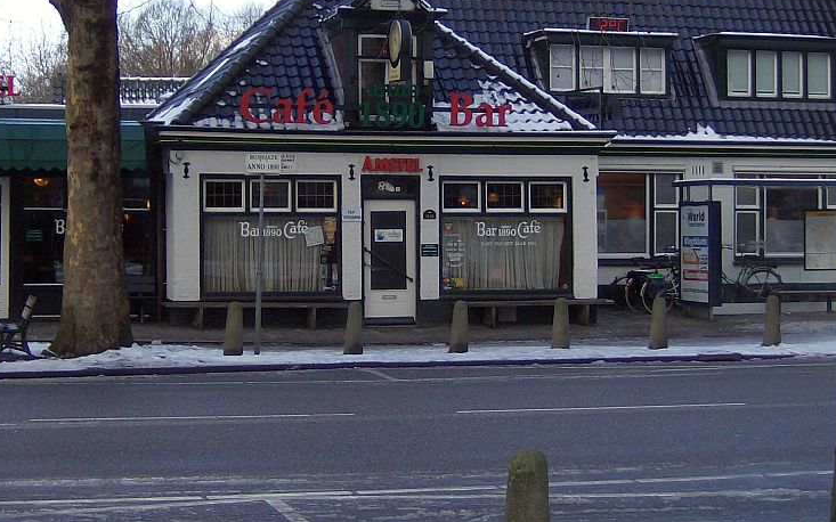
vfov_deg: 19.0
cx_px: 334
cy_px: 129
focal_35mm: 68
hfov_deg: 30.1
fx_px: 1549
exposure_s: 1/305
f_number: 3.1
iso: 100
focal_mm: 7.7
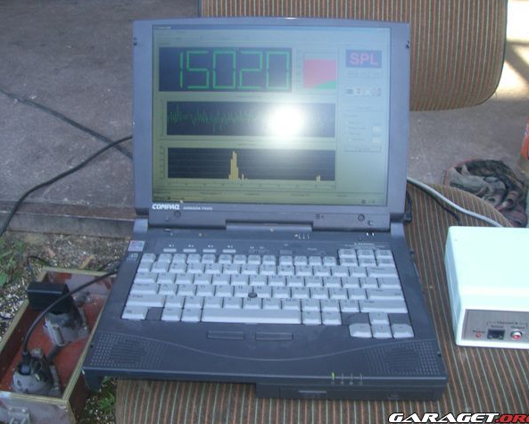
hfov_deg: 45.8
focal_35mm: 40
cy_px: 212
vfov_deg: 37.4
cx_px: 256
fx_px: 627
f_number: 2.7
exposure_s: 1/60
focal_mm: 6.2
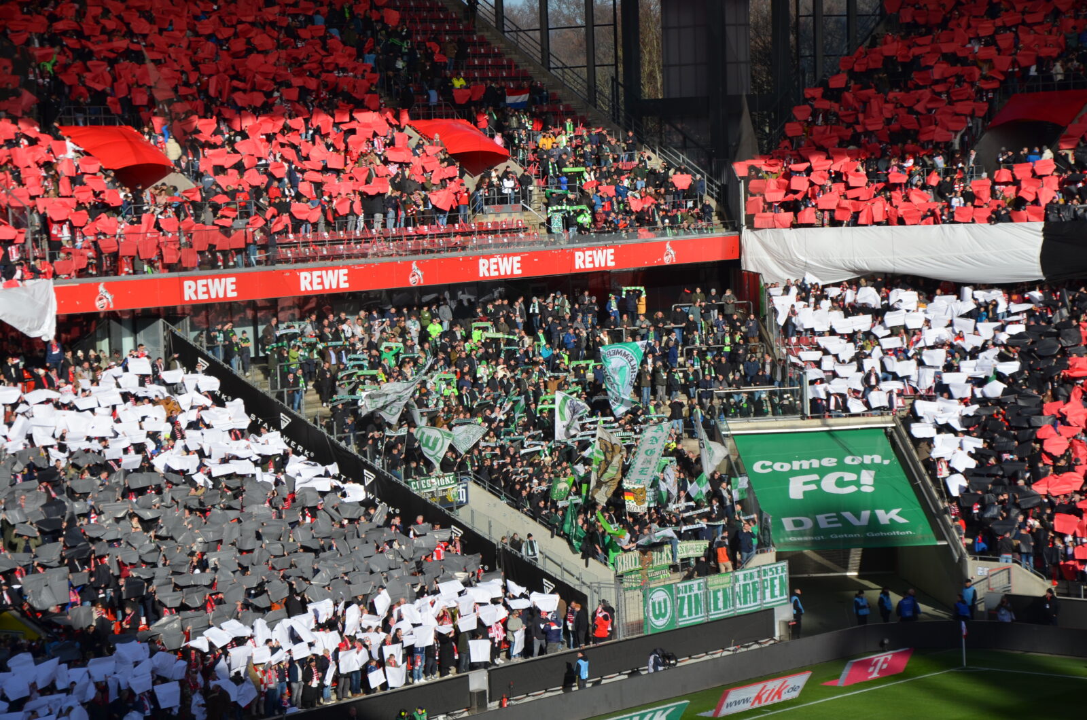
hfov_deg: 18.2
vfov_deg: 12.1
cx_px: 544
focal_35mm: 112
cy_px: 360
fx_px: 3390
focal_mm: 75
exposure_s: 1/800
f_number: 7.1
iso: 200
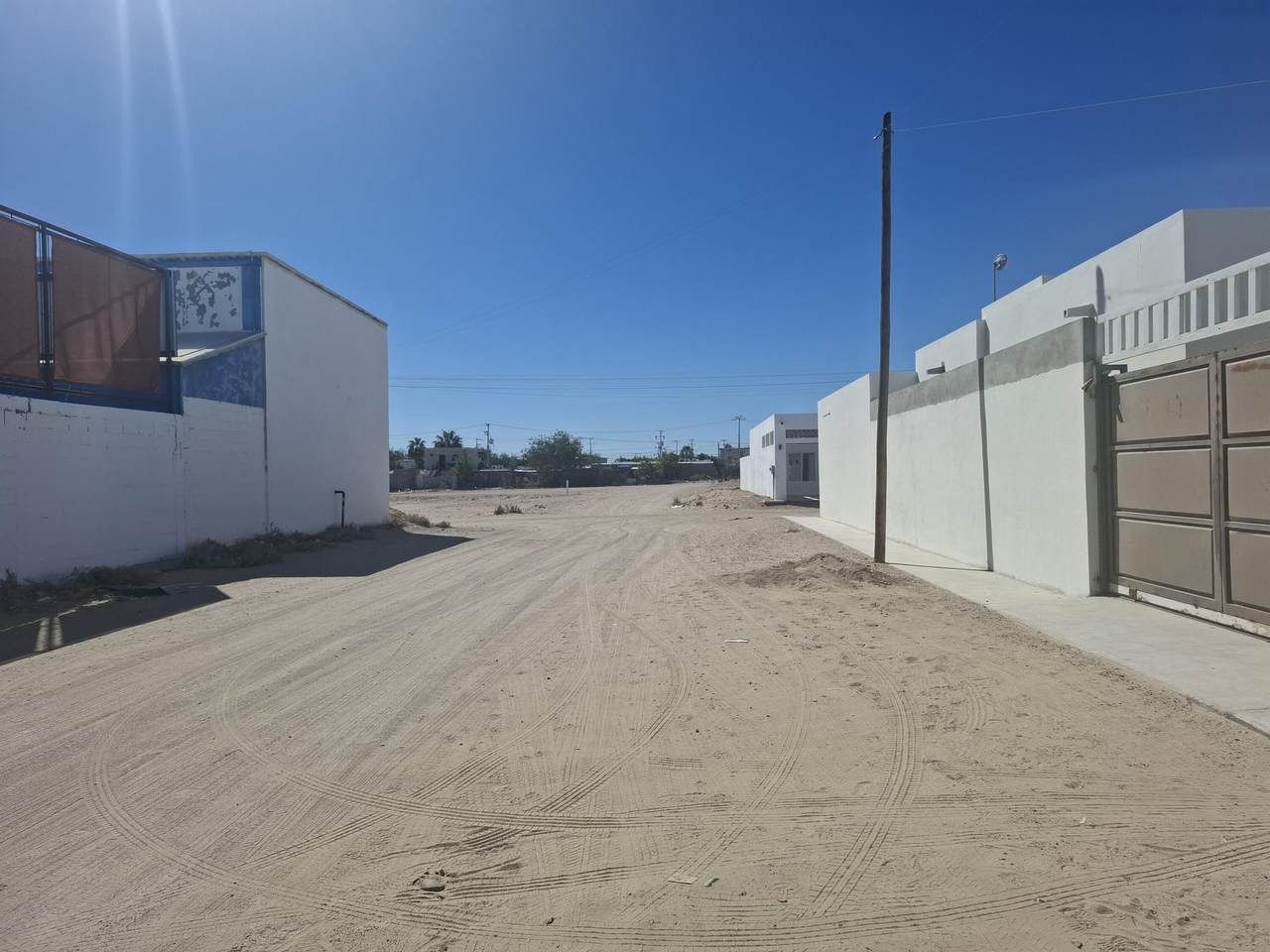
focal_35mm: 23
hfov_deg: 73.9
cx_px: 635
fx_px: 844
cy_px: 476
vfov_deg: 58.9
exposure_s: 1/3279
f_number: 1.8
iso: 50
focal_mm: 5.54
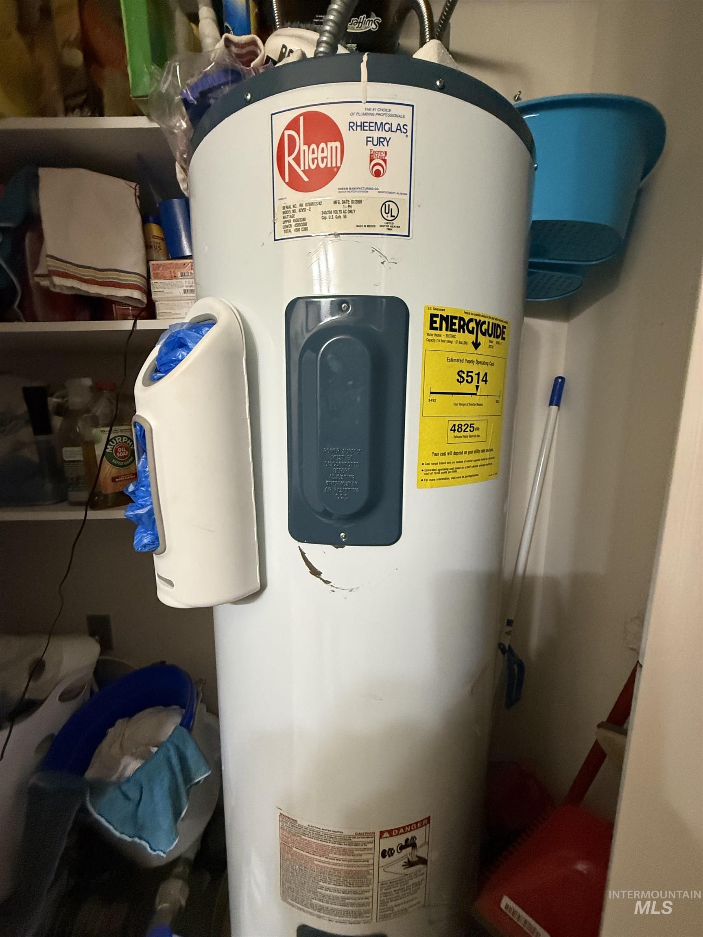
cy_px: 468
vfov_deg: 102.1
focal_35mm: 14
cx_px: 352
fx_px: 379
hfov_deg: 85.7
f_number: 2.2
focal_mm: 2.22
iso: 500
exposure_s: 1/60
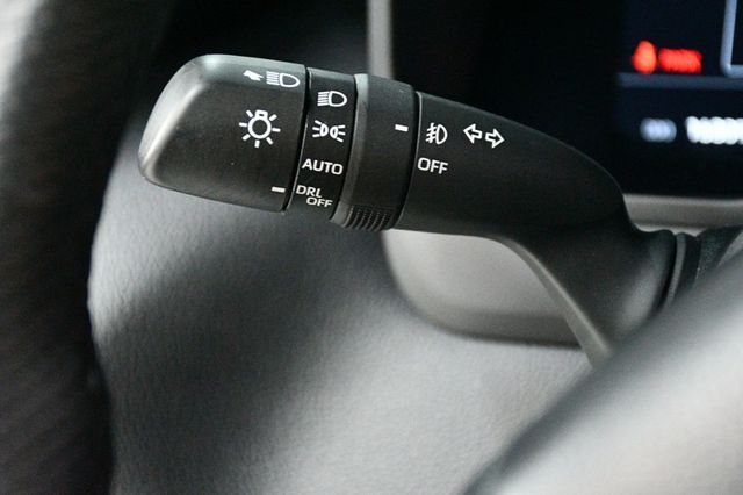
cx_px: 372
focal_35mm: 93
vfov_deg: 14.7
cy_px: 248
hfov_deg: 21.9
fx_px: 1918
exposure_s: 1/60
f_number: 5
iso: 12800
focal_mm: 62
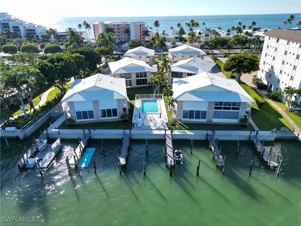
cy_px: 113
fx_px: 209
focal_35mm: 24
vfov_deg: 56.8
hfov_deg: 71.6
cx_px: 150
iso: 100
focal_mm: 6.72
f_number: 1.7
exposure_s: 1/2000
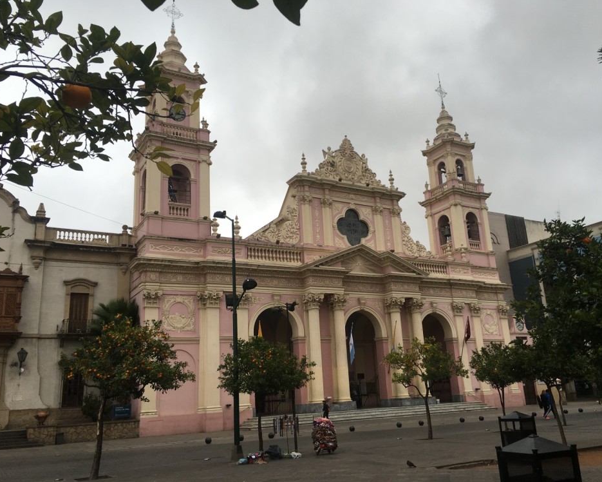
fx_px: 552
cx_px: 320
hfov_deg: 57.1
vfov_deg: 47.1
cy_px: 236
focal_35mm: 31
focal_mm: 4.15
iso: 25
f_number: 2.2
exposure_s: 1/316
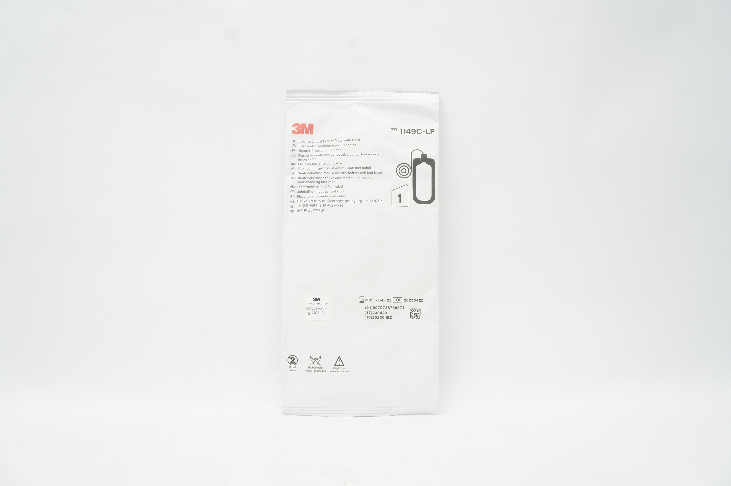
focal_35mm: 27
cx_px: 366
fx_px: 548
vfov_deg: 47.8
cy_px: 243
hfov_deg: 67.4
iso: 800
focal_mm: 18
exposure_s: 1/40
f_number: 8
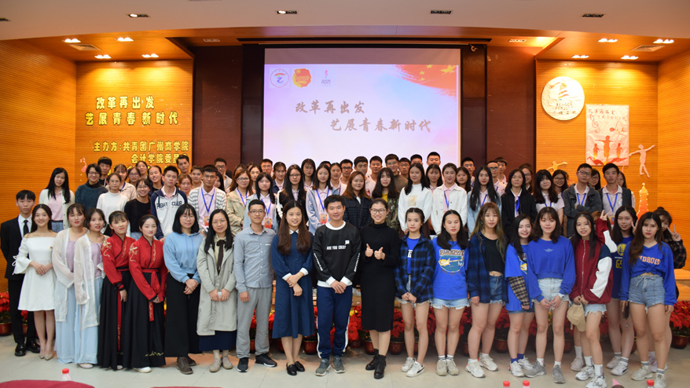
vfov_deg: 40.1
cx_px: 347
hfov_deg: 66.1
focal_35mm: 29
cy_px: 175
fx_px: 531
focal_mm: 18
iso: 400
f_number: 3.5
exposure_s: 1/15
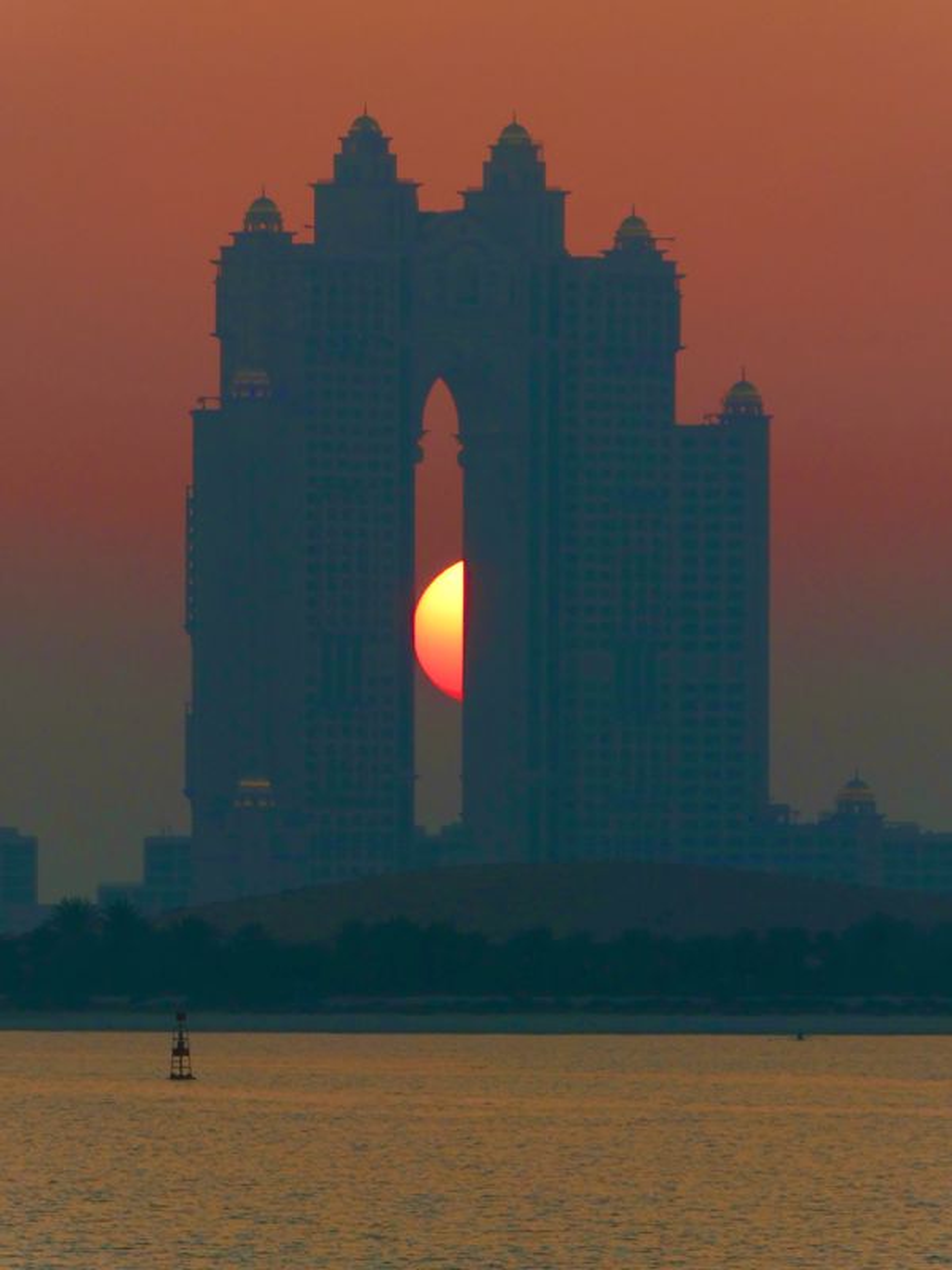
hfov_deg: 3.0
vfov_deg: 4.0
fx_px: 18334
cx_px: 476
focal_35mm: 500
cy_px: 635
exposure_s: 1/125
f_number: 8
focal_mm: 89.6
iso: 80
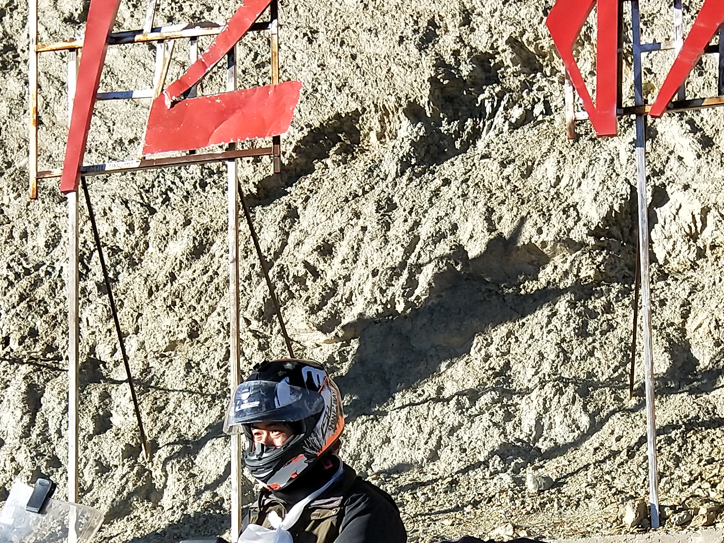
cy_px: 547
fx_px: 1548
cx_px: 512
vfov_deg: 19.3
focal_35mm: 74
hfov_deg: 26.1
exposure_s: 1/1046
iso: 46
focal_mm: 4.27
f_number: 1.7
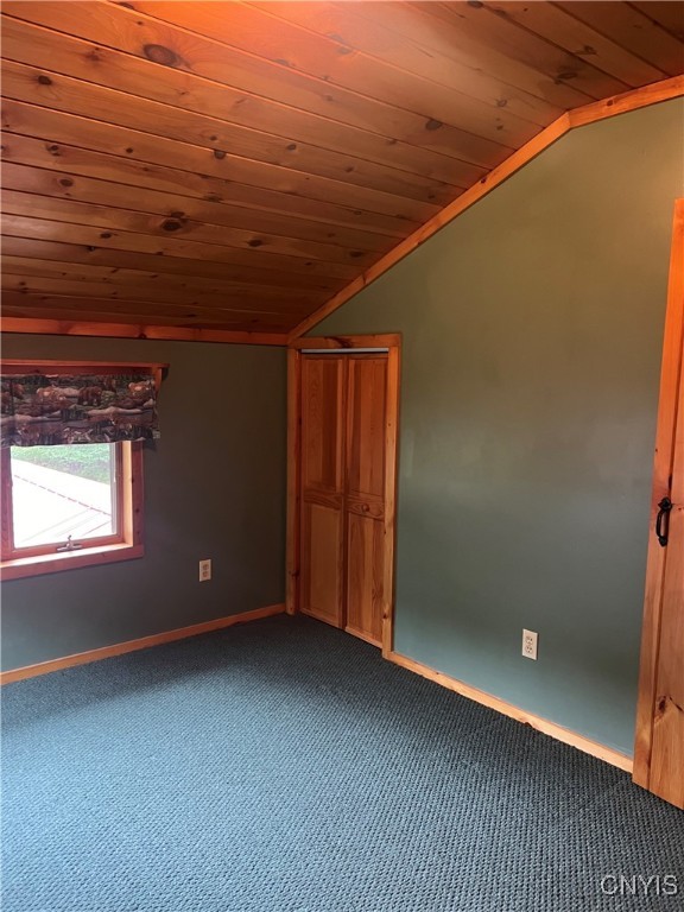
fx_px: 685
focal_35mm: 26
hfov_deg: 53.1
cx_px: 342
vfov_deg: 67.3
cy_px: 456
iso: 500
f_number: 1.5
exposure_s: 1/40
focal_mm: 5.7
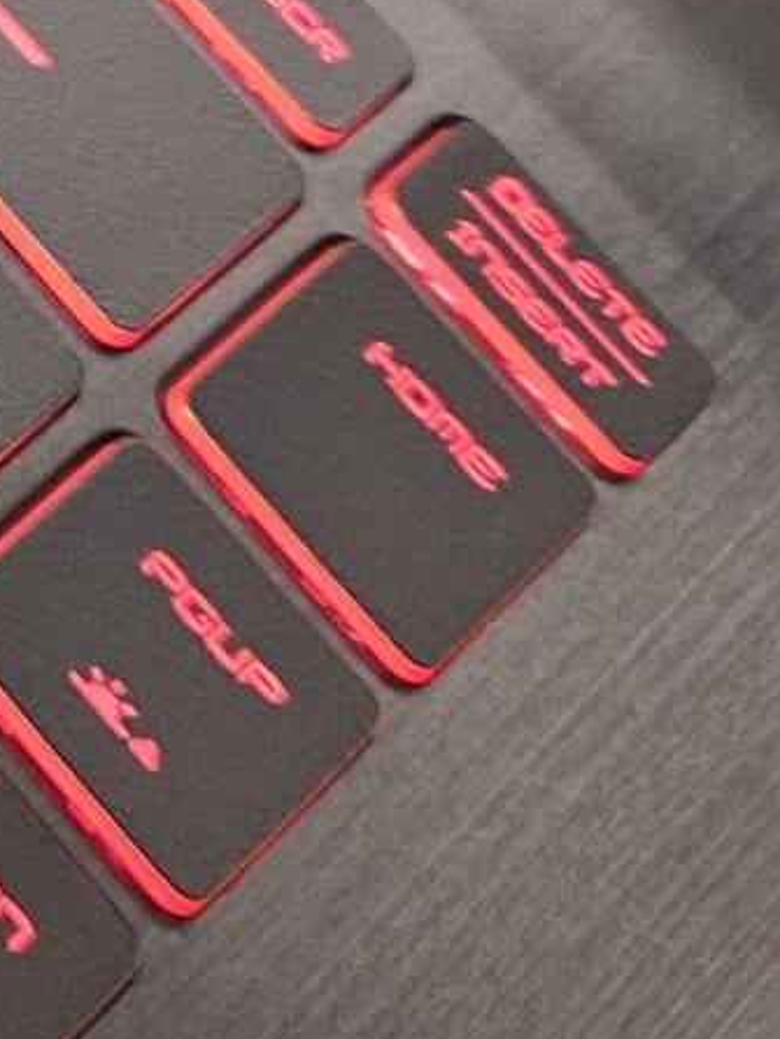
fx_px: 3962
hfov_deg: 9.3
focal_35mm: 132
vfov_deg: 13.7
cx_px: -1432
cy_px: -664
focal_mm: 5.4
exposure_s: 1/50
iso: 800
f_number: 1.8
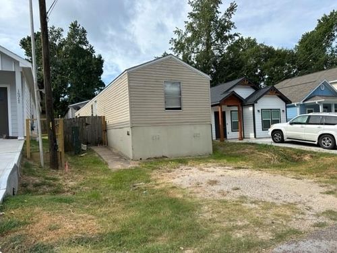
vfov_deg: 56.8
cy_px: 126
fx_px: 234
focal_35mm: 24
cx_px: 168
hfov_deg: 71.6
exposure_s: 1/2469
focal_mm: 6.86
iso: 80
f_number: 1.78
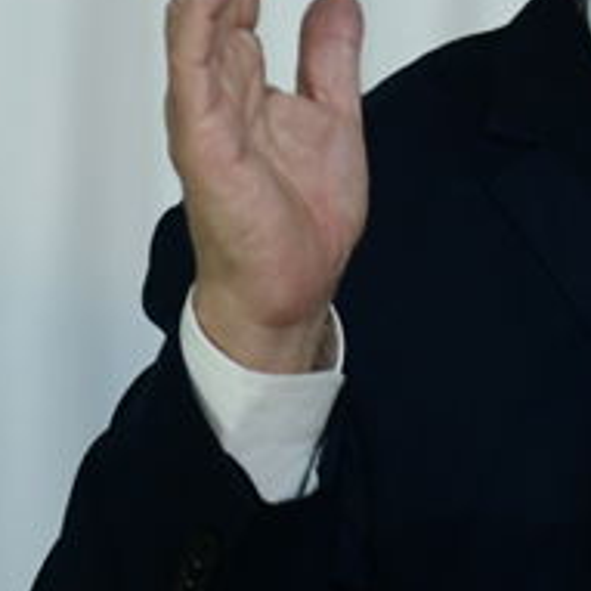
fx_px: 17732
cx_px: 755
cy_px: 107
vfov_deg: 1.9
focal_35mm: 918
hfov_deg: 1.9
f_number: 3.2
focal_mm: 190
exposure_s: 1/250
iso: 1250
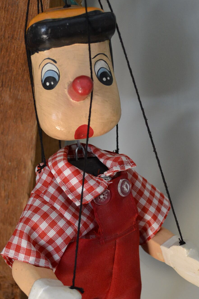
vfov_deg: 29.3
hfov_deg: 20.0
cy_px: 214
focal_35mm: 68
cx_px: 87
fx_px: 564
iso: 1000
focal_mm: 26
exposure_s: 1/60
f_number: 4.2
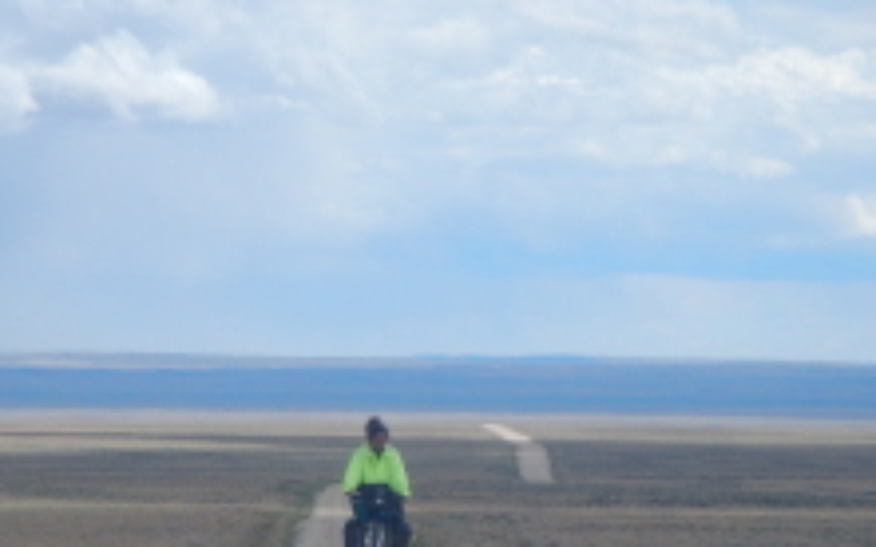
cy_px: 472
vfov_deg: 4.3
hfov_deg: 6.9
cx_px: 321
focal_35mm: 303
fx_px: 7232
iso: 125
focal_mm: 25
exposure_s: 1/1000
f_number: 4.8
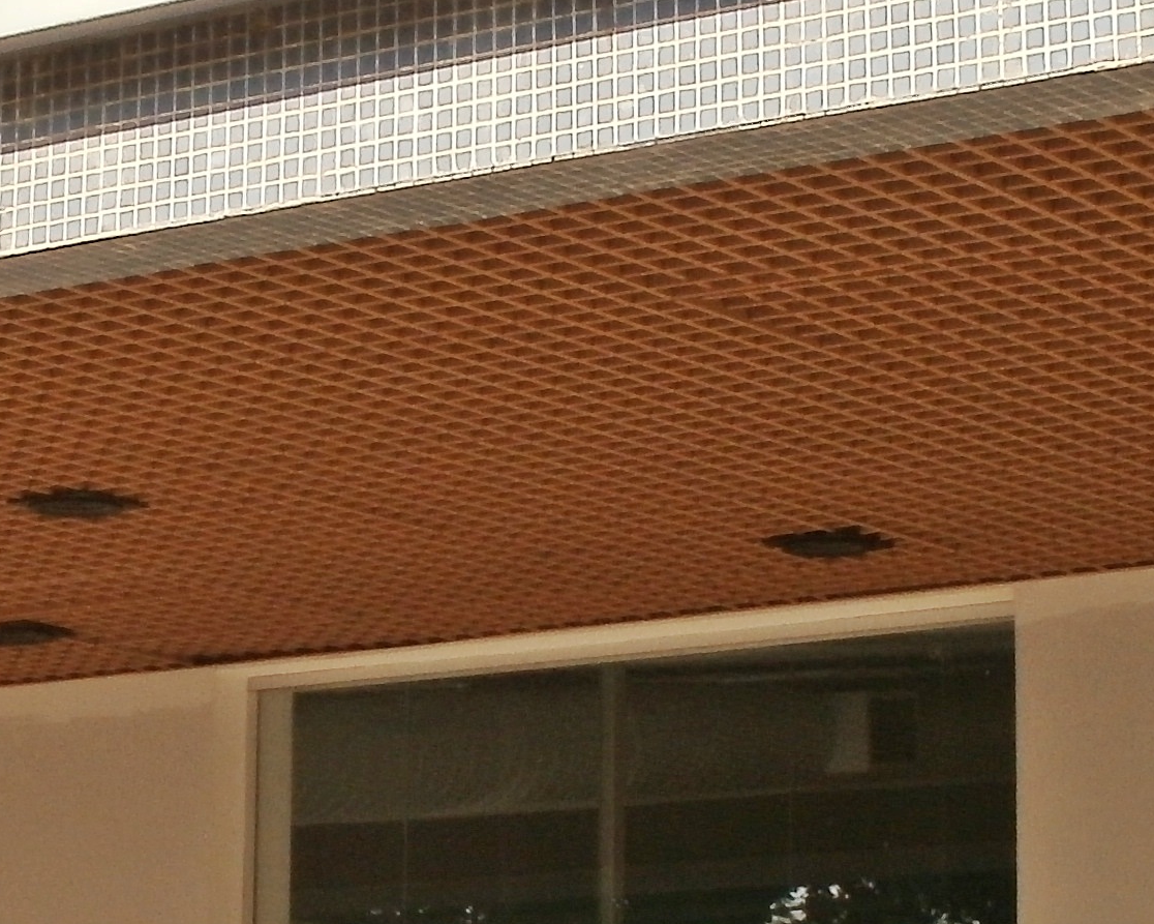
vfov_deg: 11.4
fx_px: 4611
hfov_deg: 14.2
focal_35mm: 135
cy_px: 693
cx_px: 189
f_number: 5.6
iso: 100
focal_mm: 6.3
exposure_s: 1/200
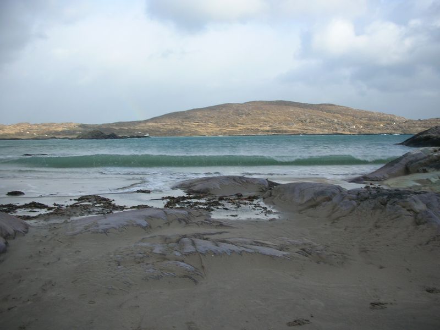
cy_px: 165
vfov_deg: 40.7
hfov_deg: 52.6
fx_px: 445
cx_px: 220
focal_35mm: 35
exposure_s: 1/51
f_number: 8.5
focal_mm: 5.8
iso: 50
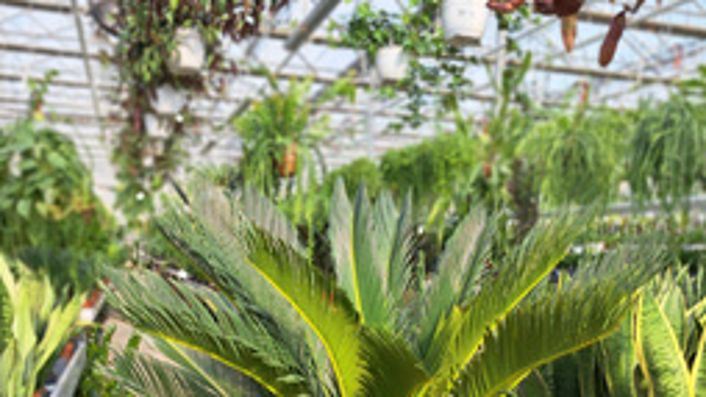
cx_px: 357
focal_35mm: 36
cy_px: 361
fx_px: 674
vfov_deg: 31.3
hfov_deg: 55.3
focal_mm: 5.23
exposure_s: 1/339
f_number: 1.8
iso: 50
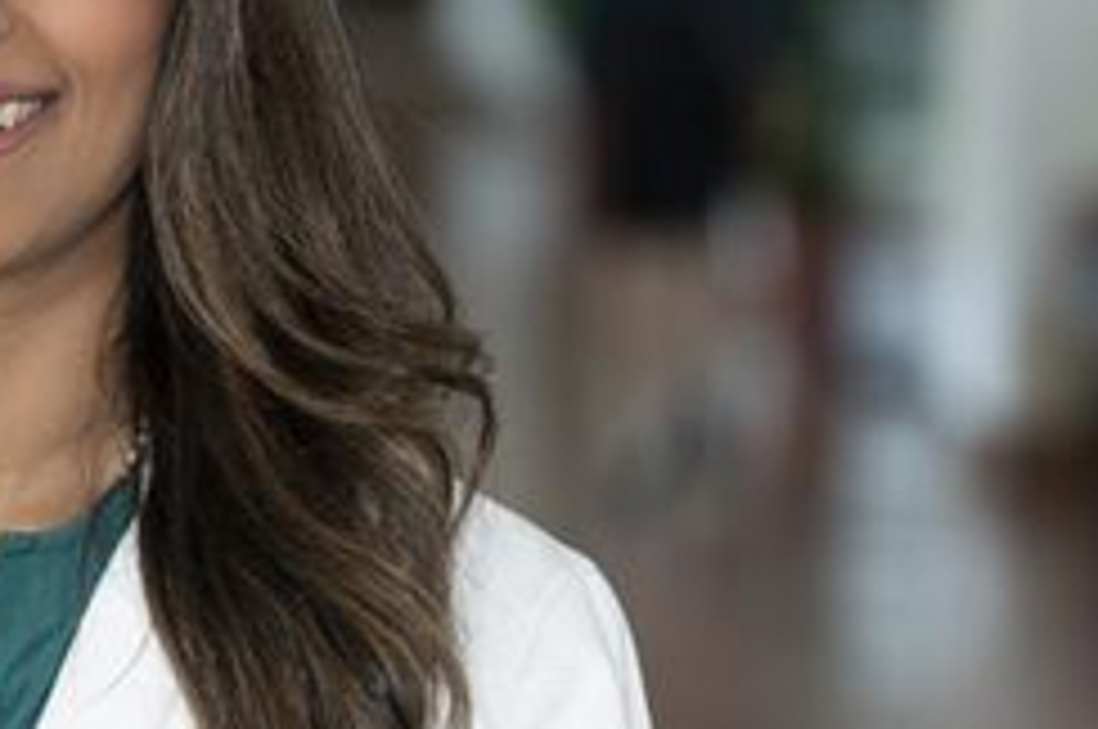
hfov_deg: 8.4
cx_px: -140
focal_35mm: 244
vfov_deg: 5.6
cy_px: 279
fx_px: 7432
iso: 100
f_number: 2.5
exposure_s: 1/200
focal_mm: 85
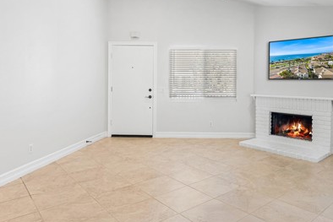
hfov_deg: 67.8
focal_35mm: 26
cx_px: 216
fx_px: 241
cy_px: 88
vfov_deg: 49.3
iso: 100
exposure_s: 1/2
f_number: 8
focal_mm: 16
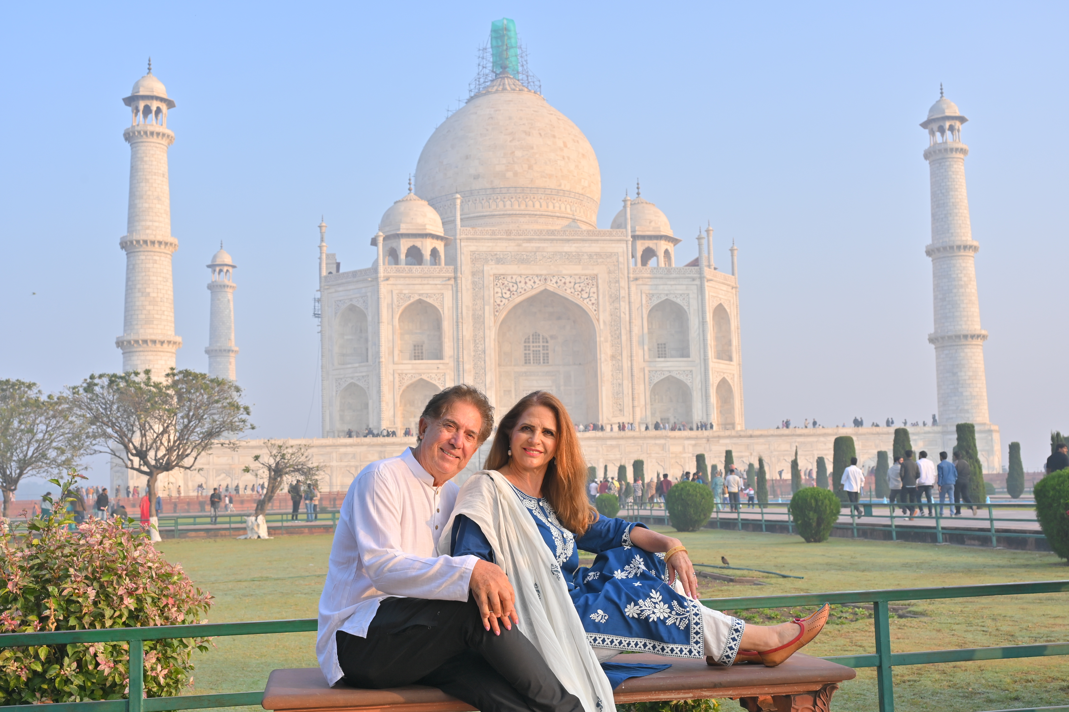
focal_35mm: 38
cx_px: 534
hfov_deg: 50.7
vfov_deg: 35.0
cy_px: 356
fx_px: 1128
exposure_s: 1/160
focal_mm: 38
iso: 125
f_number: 8
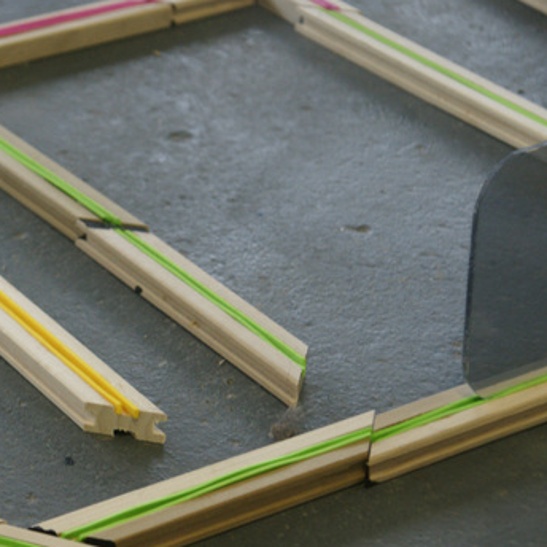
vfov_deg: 14.0
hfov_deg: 13.7
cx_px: -35
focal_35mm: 125
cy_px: 316
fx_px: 2233
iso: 800
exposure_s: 1/50
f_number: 5
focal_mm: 45
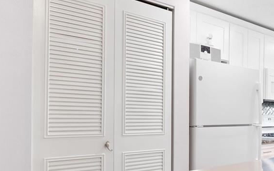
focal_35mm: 43
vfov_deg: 29.6
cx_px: 294
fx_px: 321
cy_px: 118
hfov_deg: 38.9
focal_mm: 15
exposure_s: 1/6
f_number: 8
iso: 400
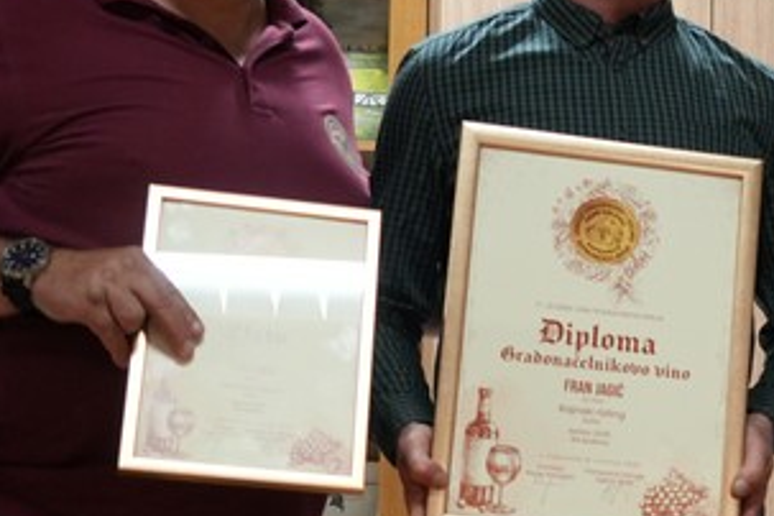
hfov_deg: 15.9
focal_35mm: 125
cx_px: 879
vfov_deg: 11.0
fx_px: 2687
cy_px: 303
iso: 3200
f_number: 4
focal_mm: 37
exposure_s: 1/40
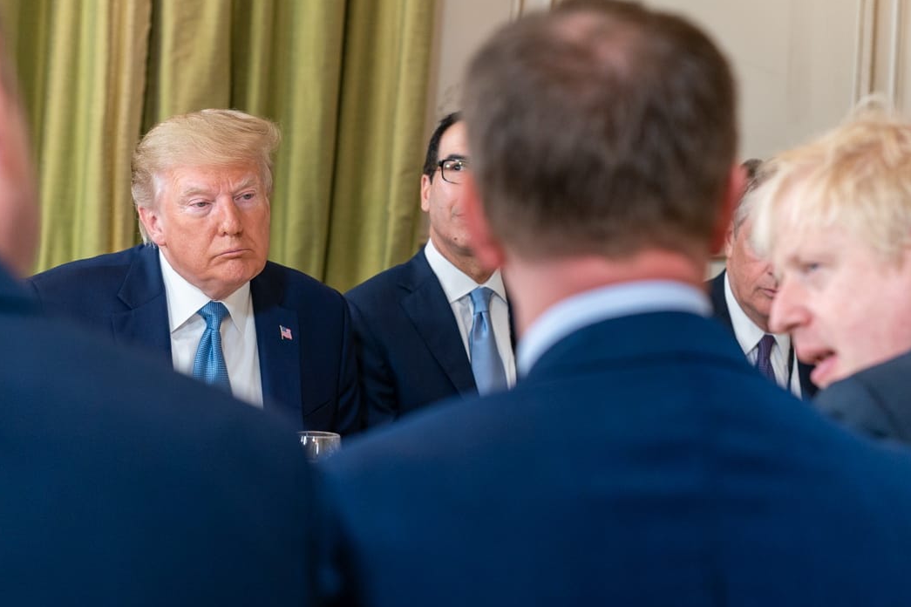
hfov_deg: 23.9
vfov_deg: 16.1
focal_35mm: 85
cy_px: 262
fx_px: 2150
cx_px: 459
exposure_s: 1/500
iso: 2000
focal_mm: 74
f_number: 4
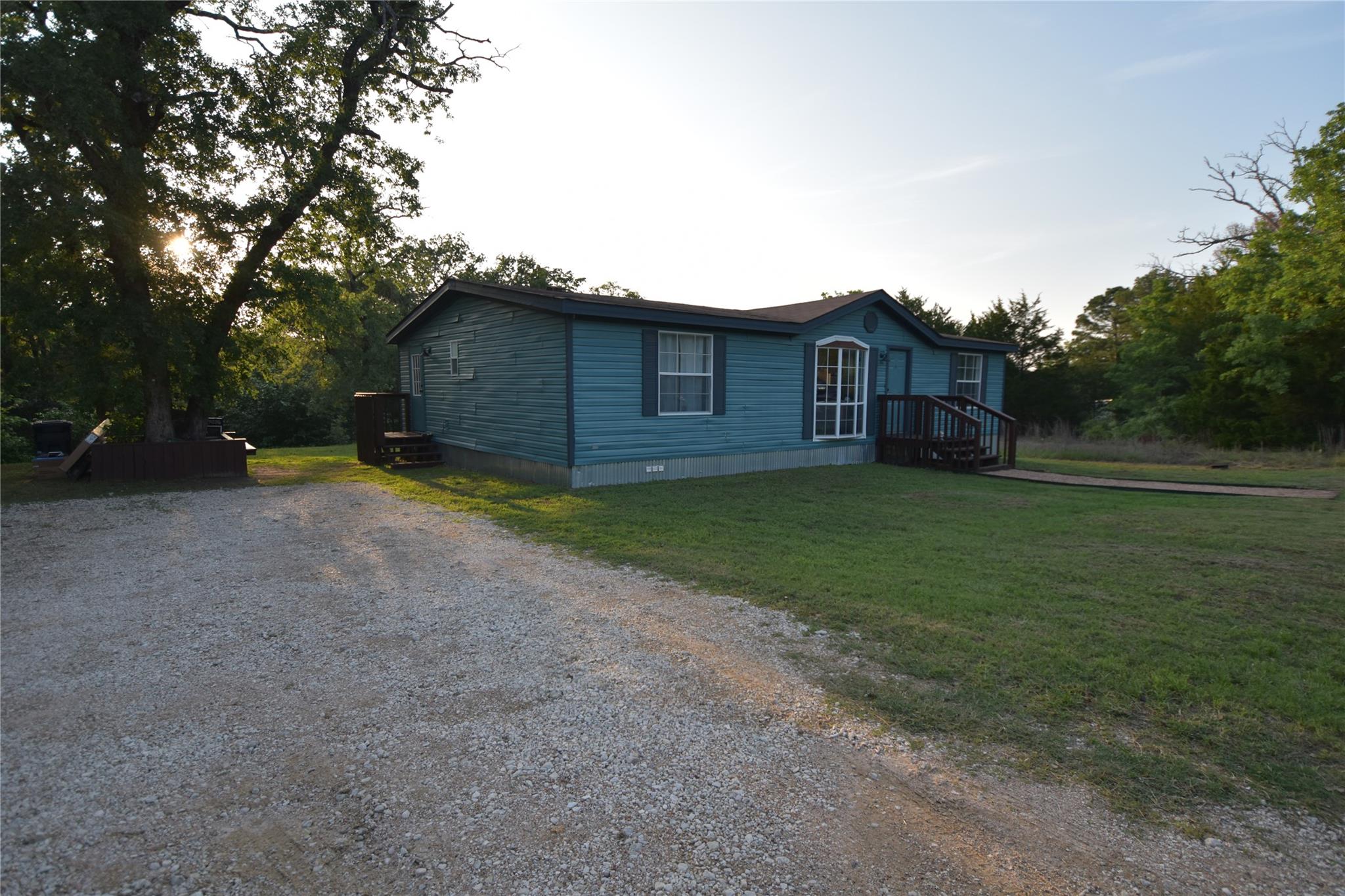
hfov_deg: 90.0
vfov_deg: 67.4
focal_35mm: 18
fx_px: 672
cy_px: 448
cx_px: 672
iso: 200
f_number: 3.8
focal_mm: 12
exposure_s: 1/640
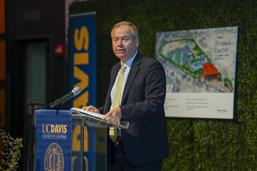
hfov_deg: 11.1
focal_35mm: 186
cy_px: 86
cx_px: 128
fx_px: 1328
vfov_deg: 7.4
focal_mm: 186
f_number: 3.2
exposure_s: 1/160
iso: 640
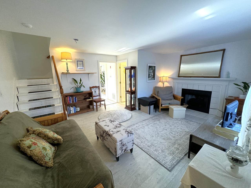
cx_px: 126
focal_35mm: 14
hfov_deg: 102.1
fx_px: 102
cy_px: 94
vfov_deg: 85.7
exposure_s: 1/120
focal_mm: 2.22
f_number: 2.2
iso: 200
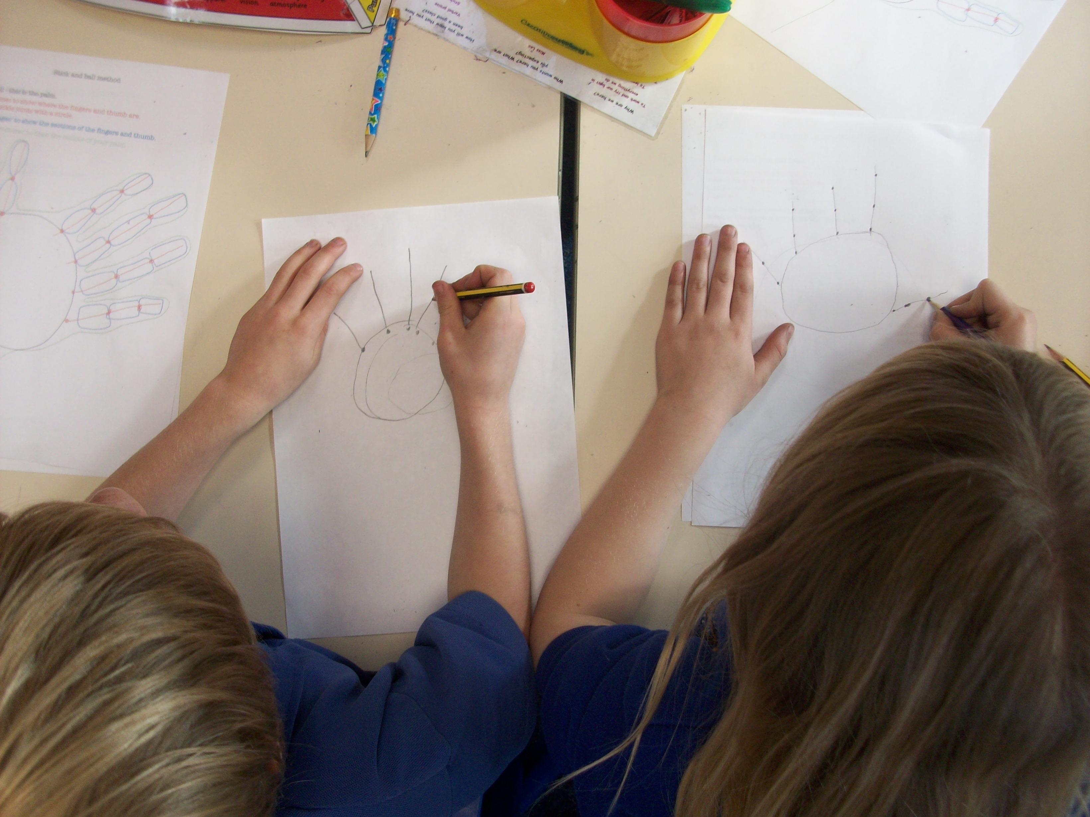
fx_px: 1071
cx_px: 545
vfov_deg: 41.8
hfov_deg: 54.0
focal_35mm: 34
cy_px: 408
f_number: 2.8
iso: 71
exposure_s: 1/60
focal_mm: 5.7
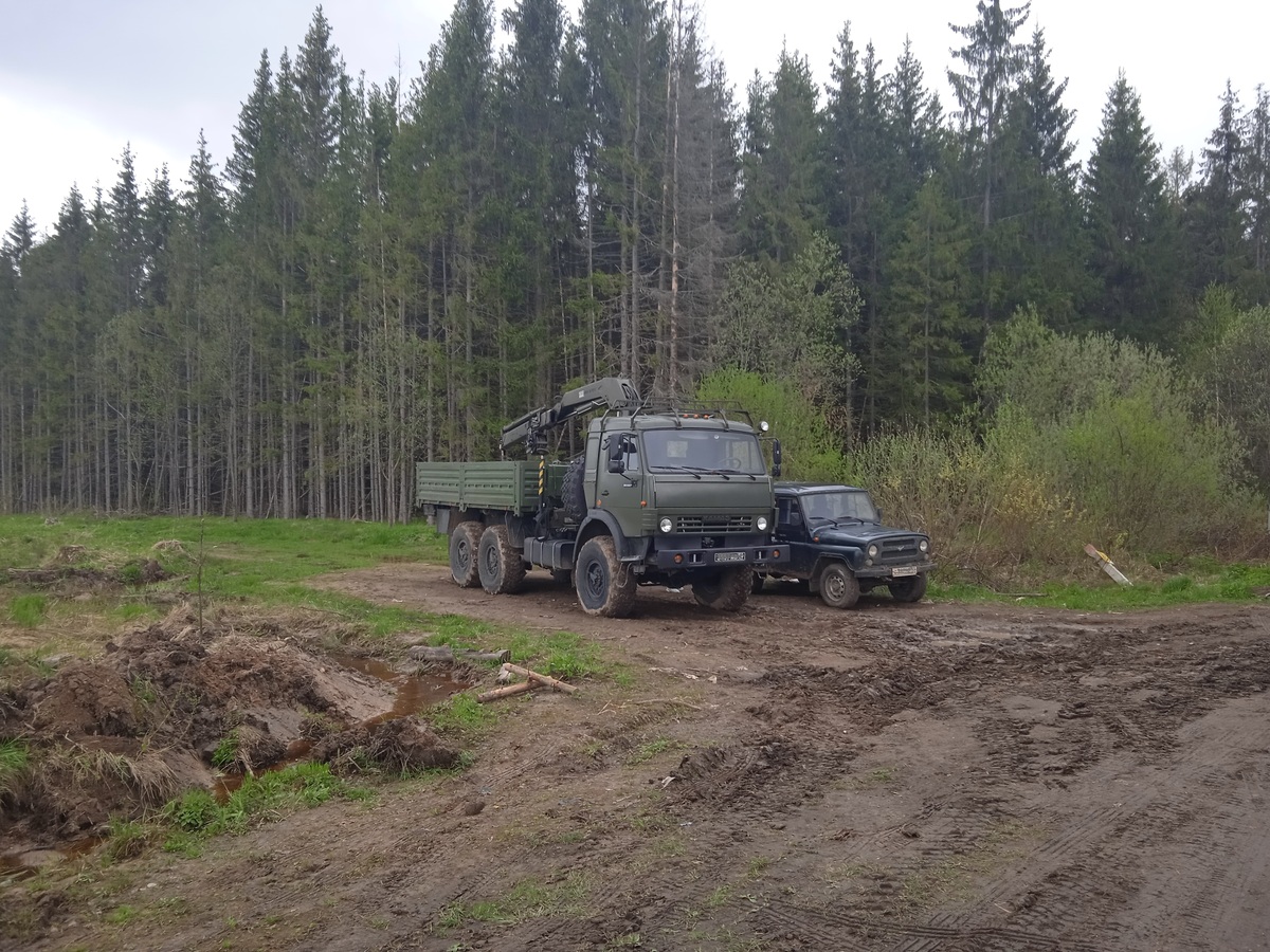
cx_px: 635
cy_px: 476
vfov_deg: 49.7
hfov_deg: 63.4
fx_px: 1027
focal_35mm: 28
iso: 116
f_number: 2.2
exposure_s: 1/138
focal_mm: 3.43
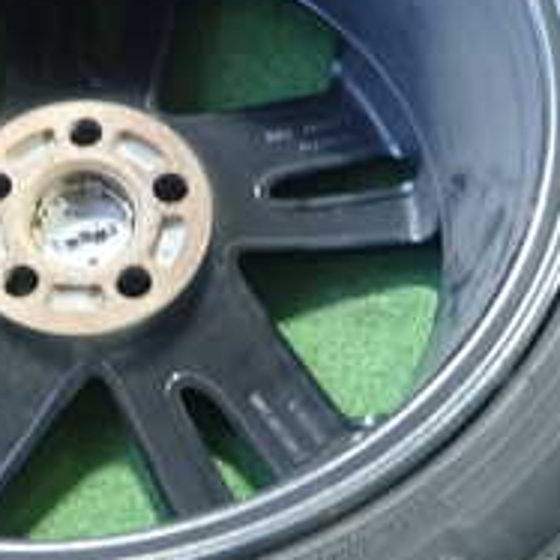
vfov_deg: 24.2
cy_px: 201
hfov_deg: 24.0
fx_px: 1299
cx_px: 114
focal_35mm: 71
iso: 400
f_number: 2
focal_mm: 4.5
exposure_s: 1/30
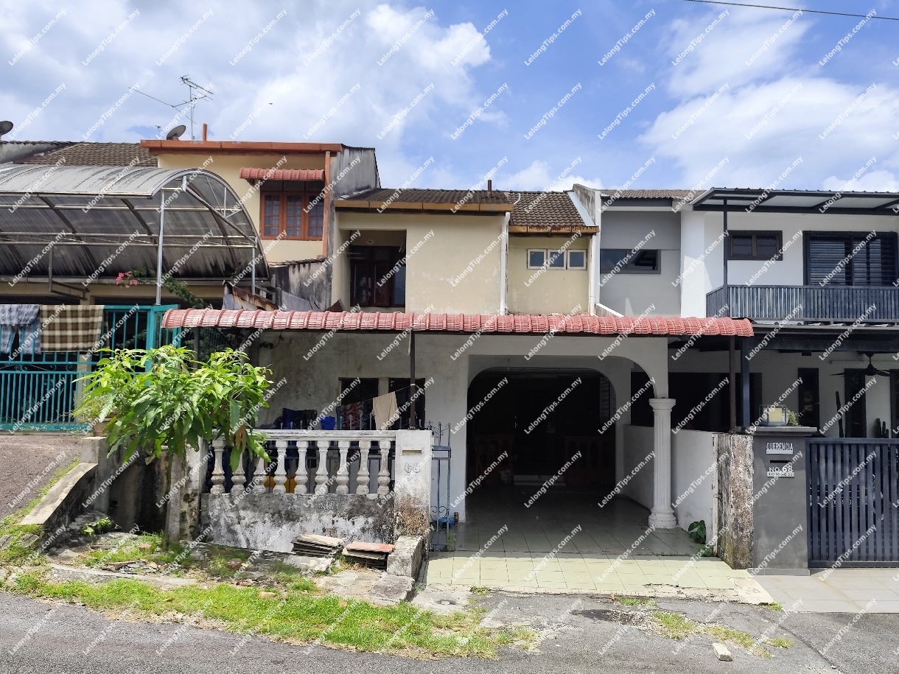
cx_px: 450
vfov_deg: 58.9
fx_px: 597
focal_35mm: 23
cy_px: 337
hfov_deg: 73.9
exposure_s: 1/1301
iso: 50
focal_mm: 6.14
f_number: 1.65
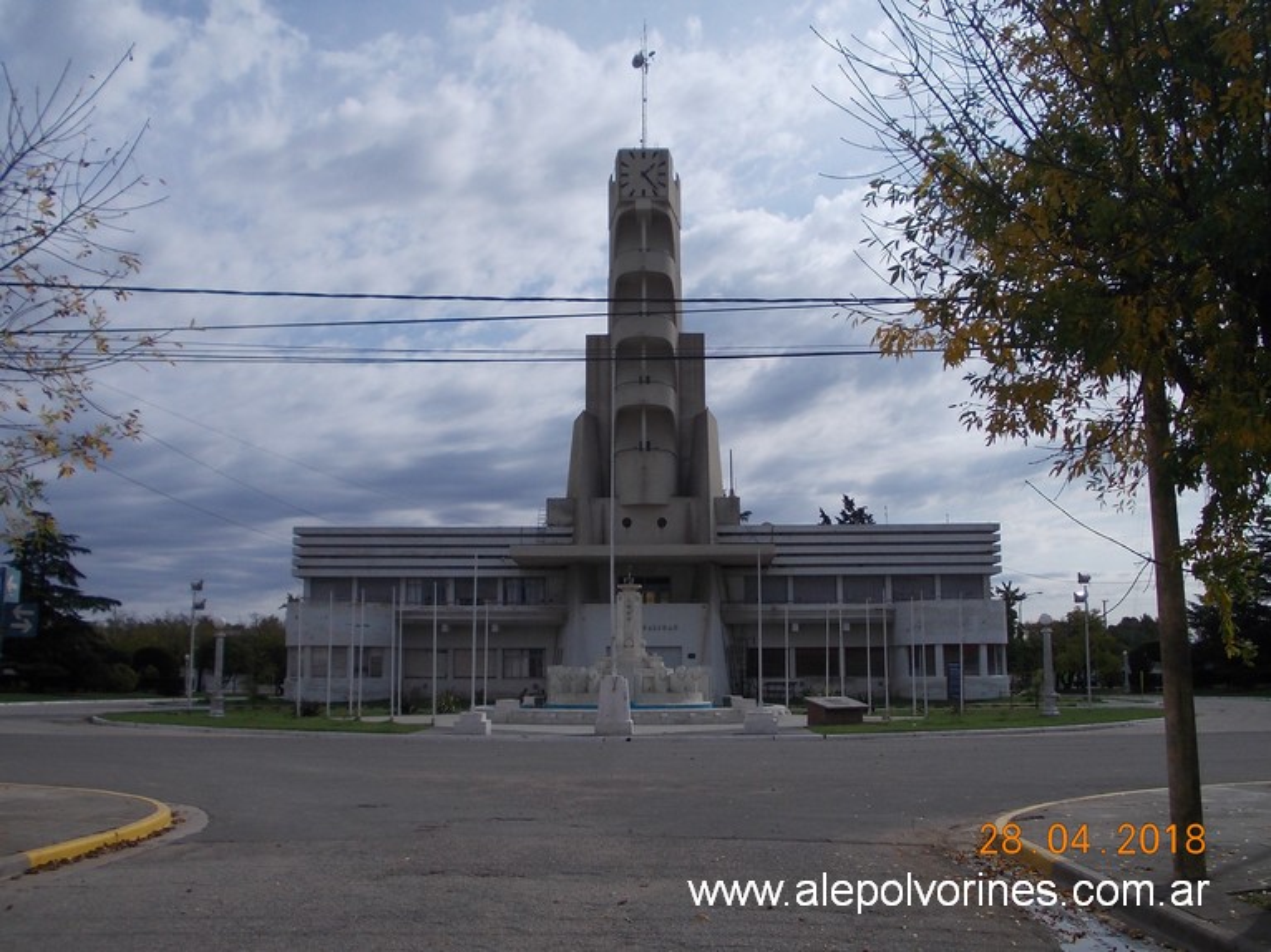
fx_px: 1395
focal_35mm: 38
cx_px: 636
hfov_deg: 49.0
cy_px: 476
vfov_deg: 37.7
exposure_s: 1/1000
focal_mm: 5.3
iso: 80
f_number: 6.2
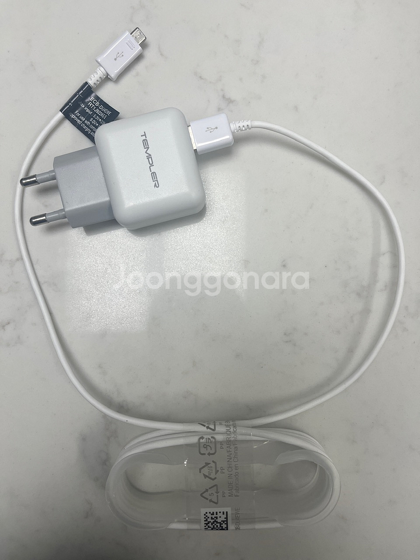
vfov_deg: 67.3
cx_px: 210
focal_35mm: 26
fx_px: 421
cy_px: 280
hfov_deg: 53.1
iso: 40
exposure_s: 1/173
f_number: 1.6
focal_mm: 5.1
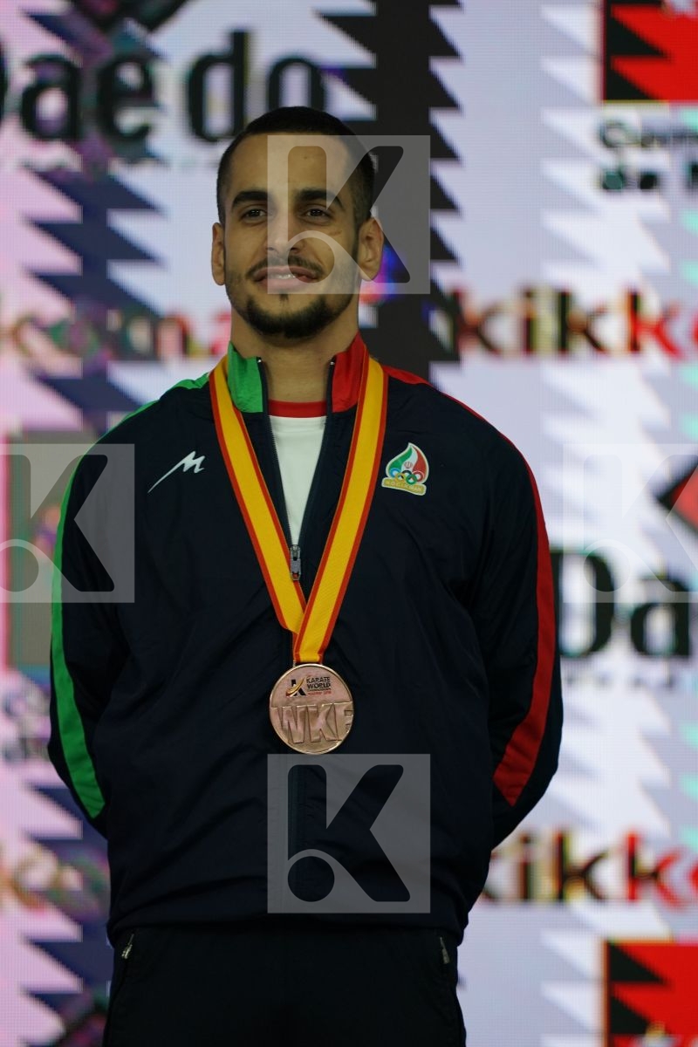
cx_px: 349
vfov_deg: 5.2
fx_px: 11632
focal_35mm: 400
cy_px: 524
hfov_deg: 3.4
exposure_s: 1/500
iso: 2500
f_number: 2.8
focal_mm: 400
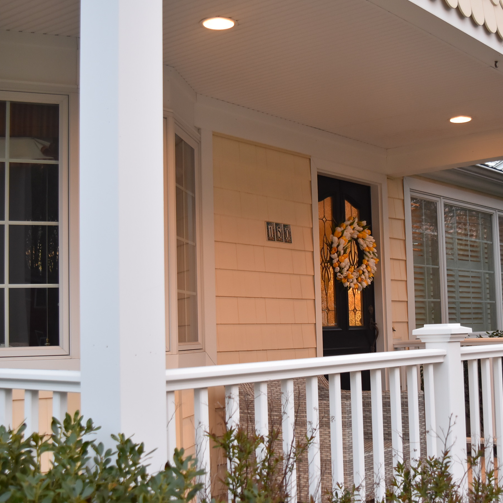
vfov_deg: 32.4
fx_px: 866
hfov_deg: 32.2
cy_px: 260
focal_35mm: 53
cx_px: 310
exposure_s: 1/60
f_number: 4
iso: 720
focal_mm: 25
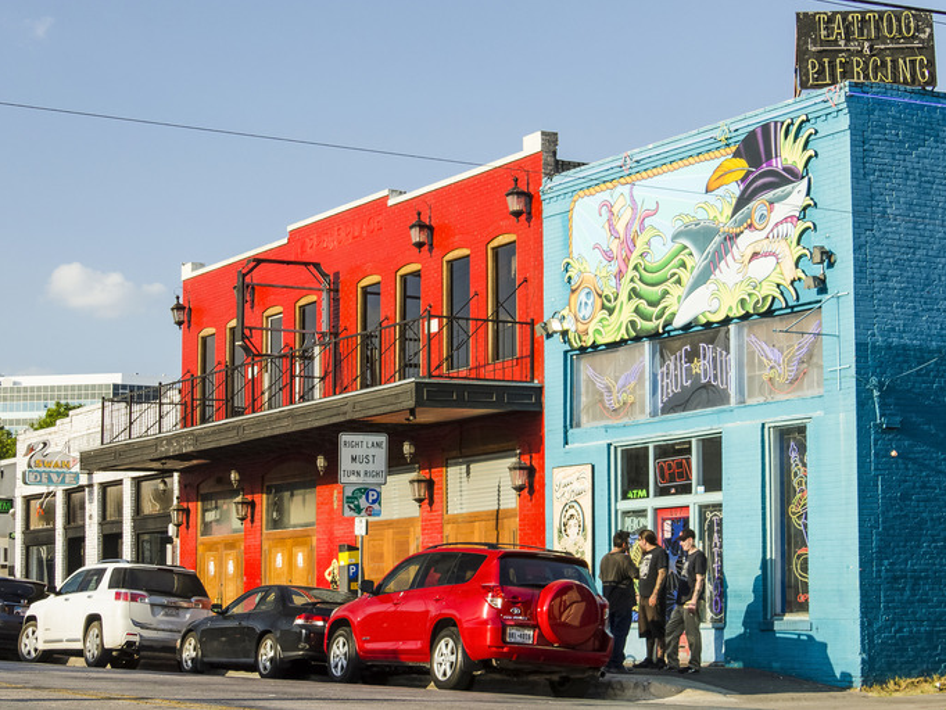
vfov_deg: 18.7
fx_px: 2160
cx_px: 492
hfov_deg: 24.7
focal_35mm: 79
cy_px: 354
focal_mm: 48
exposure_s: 1/100
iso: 200
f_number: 11
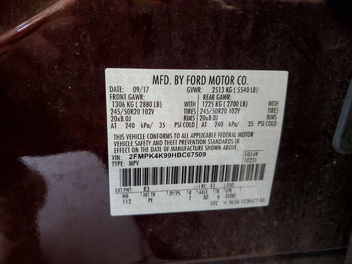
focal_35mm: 26
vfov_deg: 53.1
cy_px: 132
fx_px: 264
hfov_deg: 67.3
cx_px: 176
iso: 194
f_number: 1.5
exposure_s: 1/60.2
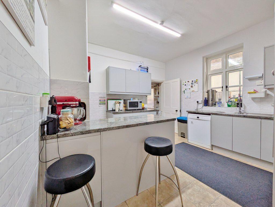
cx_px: 138
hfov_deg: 102.1
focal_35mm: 14
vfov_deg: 85.7
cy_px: 104
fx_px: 111
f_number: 2.2
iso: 139
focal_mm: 1.83
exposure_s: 1/100
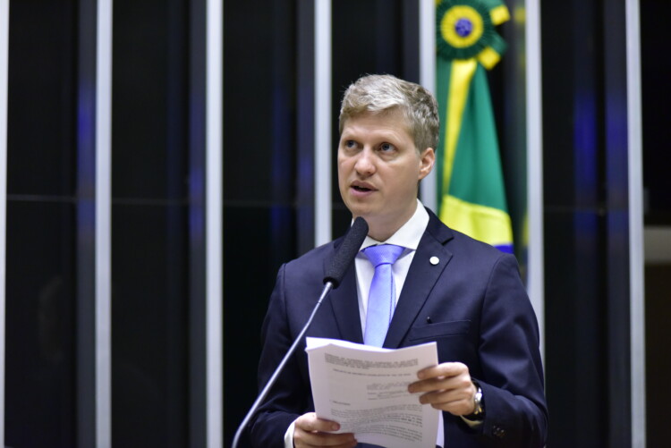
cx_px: 336
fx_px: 2704
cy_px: 224
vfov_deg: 9.5
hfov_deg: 14.1
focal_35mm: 145
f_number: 2.8
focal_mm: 145
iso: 4000
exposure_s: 1/160
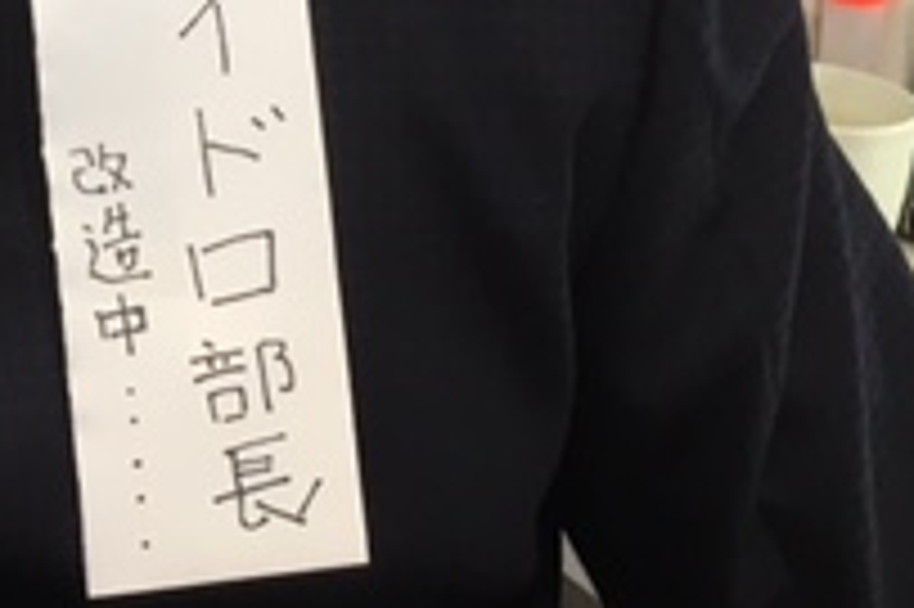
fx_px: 2410
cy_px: -414
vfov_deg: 13.2
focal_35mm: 95
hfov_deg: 21.0
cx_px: 90
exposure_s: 1/30
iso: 32
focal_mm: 4.15
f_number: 2.2
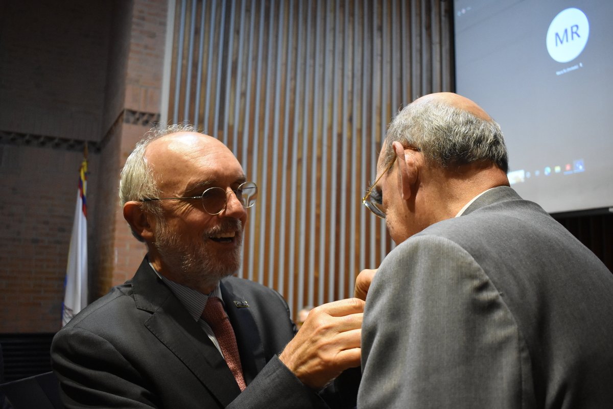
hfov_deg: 59.5
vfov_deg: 41.7
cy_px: 204
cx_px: 306
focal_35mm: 32
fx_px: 537
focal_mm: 21
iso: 3200
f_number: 3.8
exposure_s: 1/60
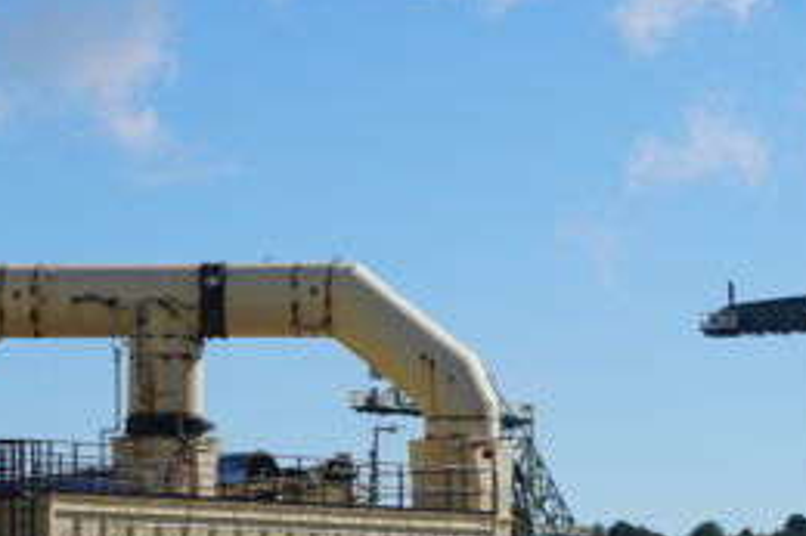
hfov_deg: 10.9
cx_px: 654
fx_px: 4229
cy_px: 401
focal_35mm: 189
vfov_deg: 7.2
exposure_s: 1/250
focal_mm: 48
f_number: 11
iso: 100
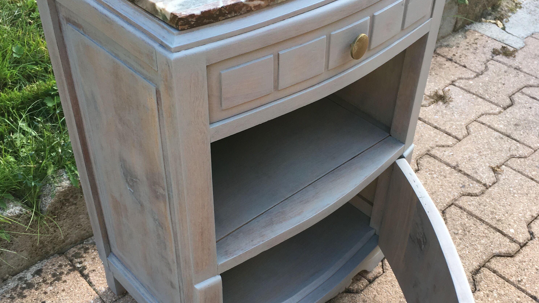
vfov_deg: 27.7
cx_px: 266
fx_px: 615
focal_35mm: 43
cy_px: 175
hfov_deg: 47.4
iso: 32
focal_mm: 4.15
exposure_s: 1/100
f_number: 2.2
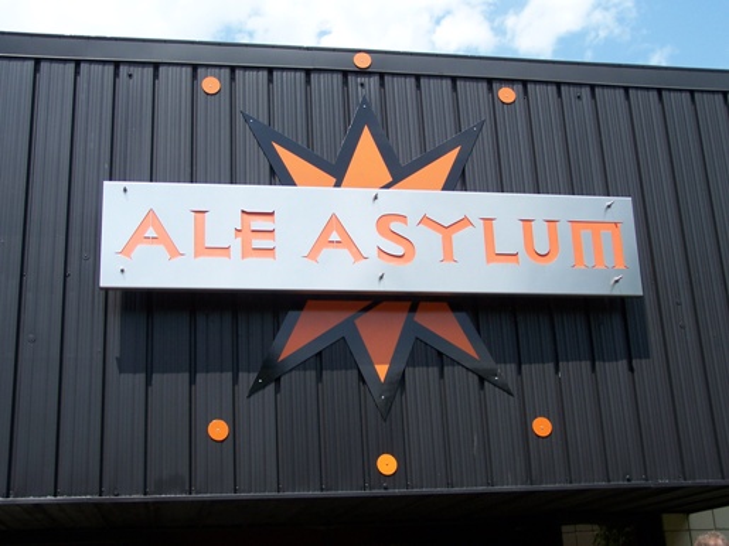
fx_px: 1074
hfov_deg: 37.5
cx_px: 364
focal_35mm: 51
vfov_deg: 28.5
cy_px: 273
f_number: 3
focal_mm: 8.5
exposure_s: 1/800
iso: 80
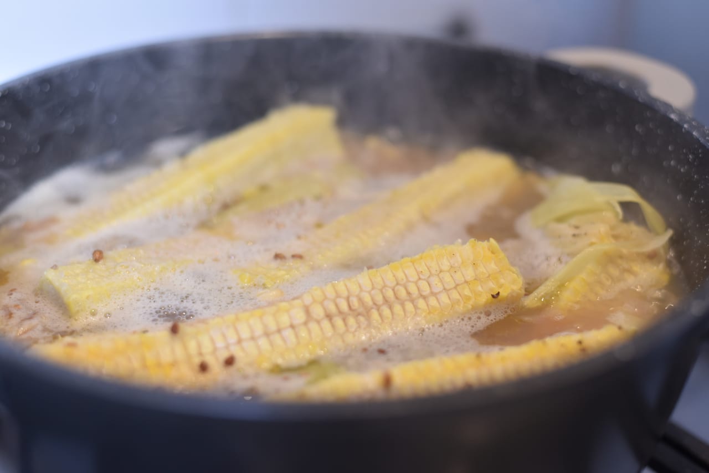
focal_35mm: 50
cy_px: 236
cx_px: 354
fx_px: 985
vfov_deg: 27.0
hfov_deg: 39.6
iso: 800
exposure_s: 1/60
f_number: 2.8
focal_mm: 50
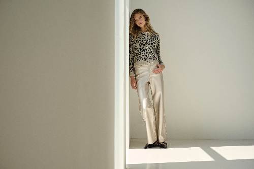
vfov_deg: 30.5
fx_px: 310
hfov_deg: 44.5
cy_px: 84
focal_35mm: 44
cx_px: 127
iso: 125
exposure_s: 1/200
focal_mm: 44
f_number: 5
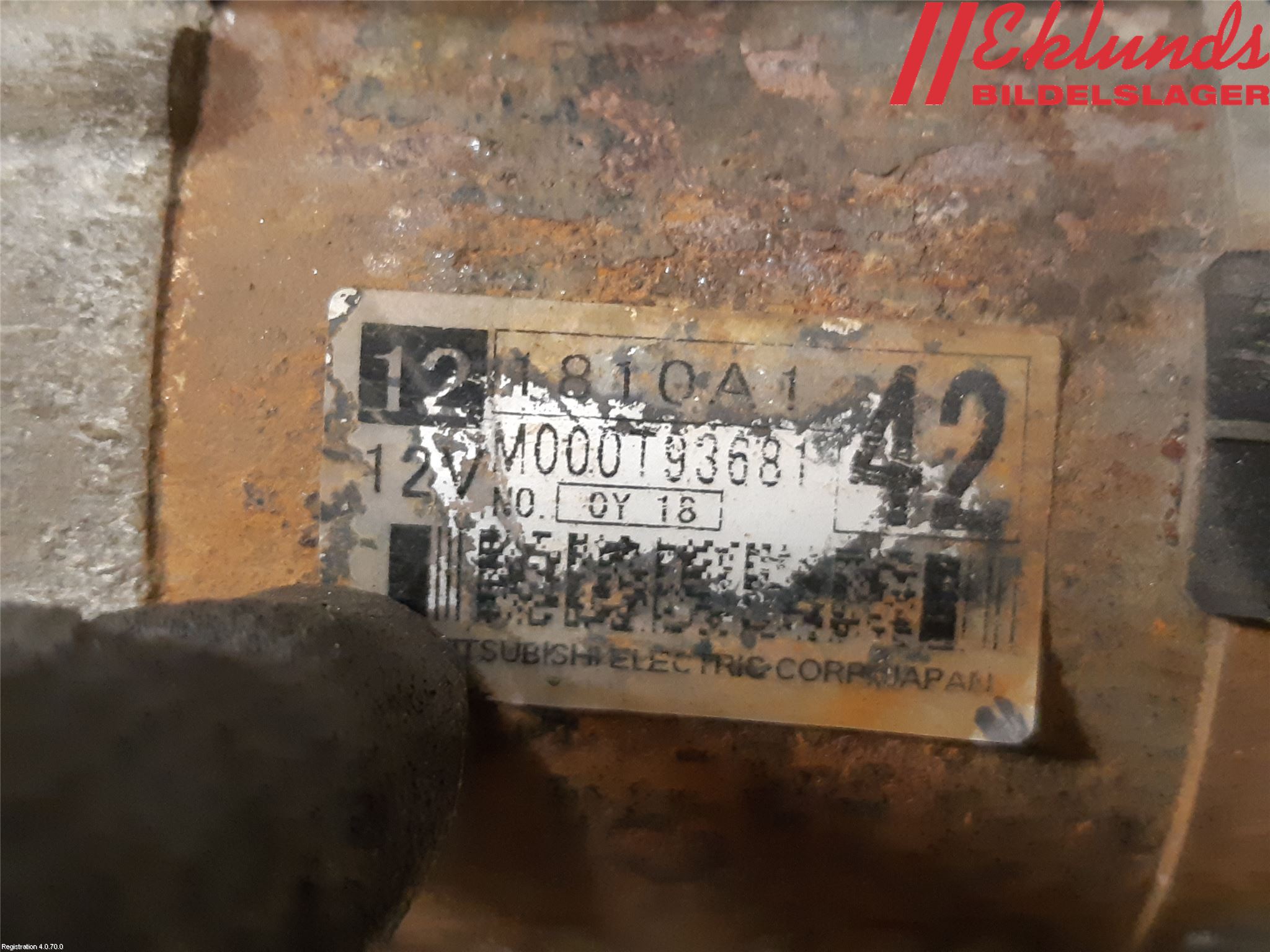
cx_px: 635
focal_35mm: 26
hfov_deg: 67.3
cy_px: 476
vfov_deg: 53.1
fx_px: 954
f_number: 1.7
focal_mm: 3.93
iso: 400
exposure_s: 1/25
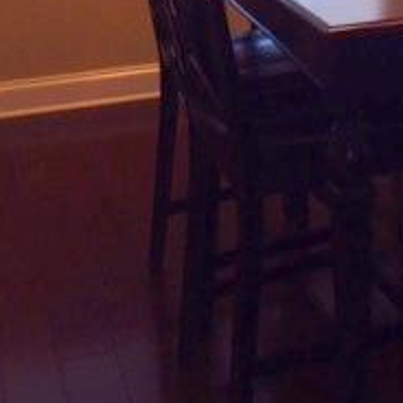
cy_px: -206
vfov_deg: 17.5
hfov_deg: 18.5
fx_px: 1172
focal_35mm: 89
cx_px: 486
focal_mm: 4.15
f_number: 2.2
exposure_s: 1/30
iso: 50
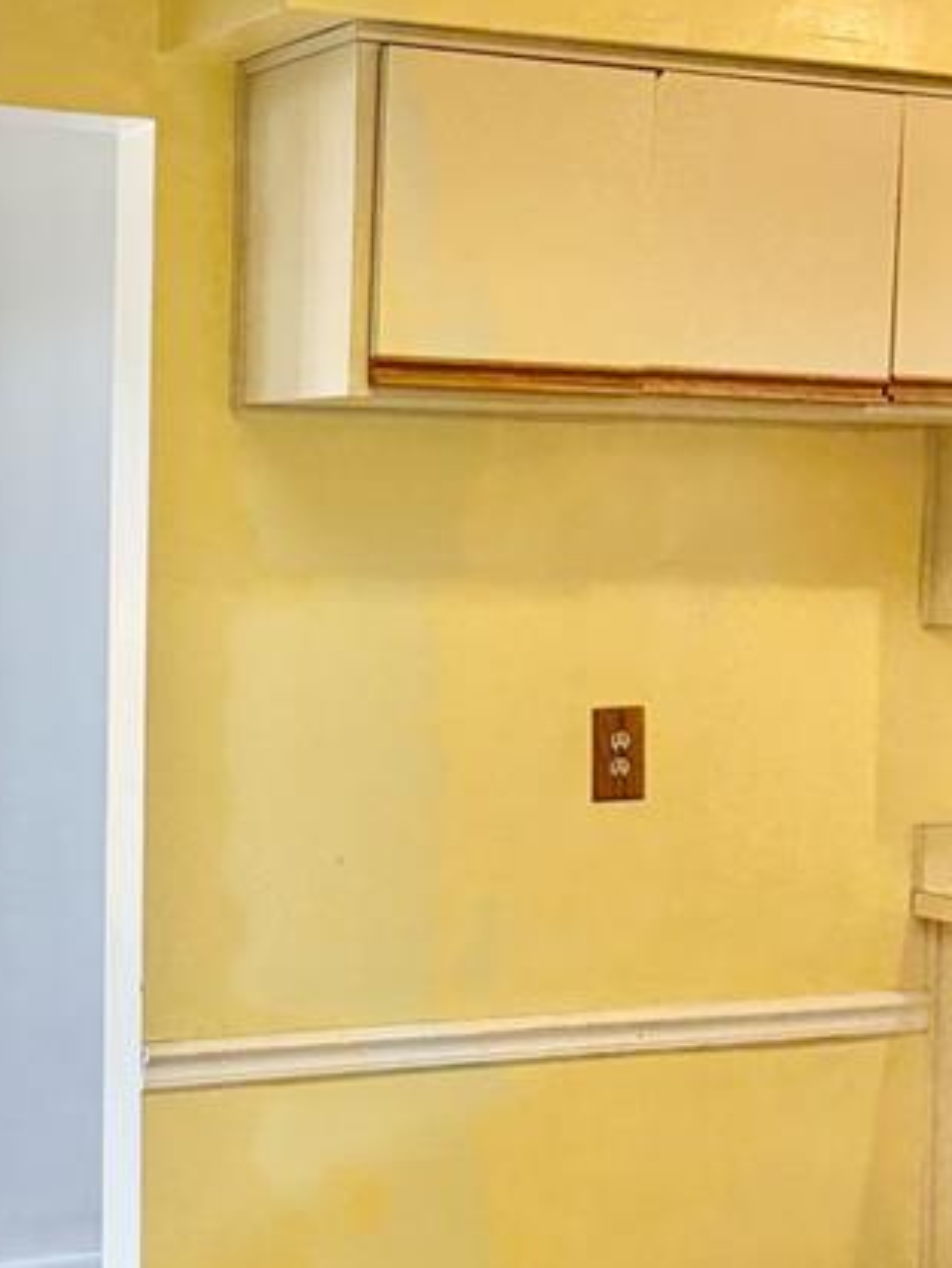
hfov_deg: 20.8
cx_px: 58
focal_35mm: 69
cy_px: 724
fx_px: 2529
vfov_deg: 28.1
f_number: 1.78
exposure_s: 1/237
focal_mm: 6.76
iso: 200
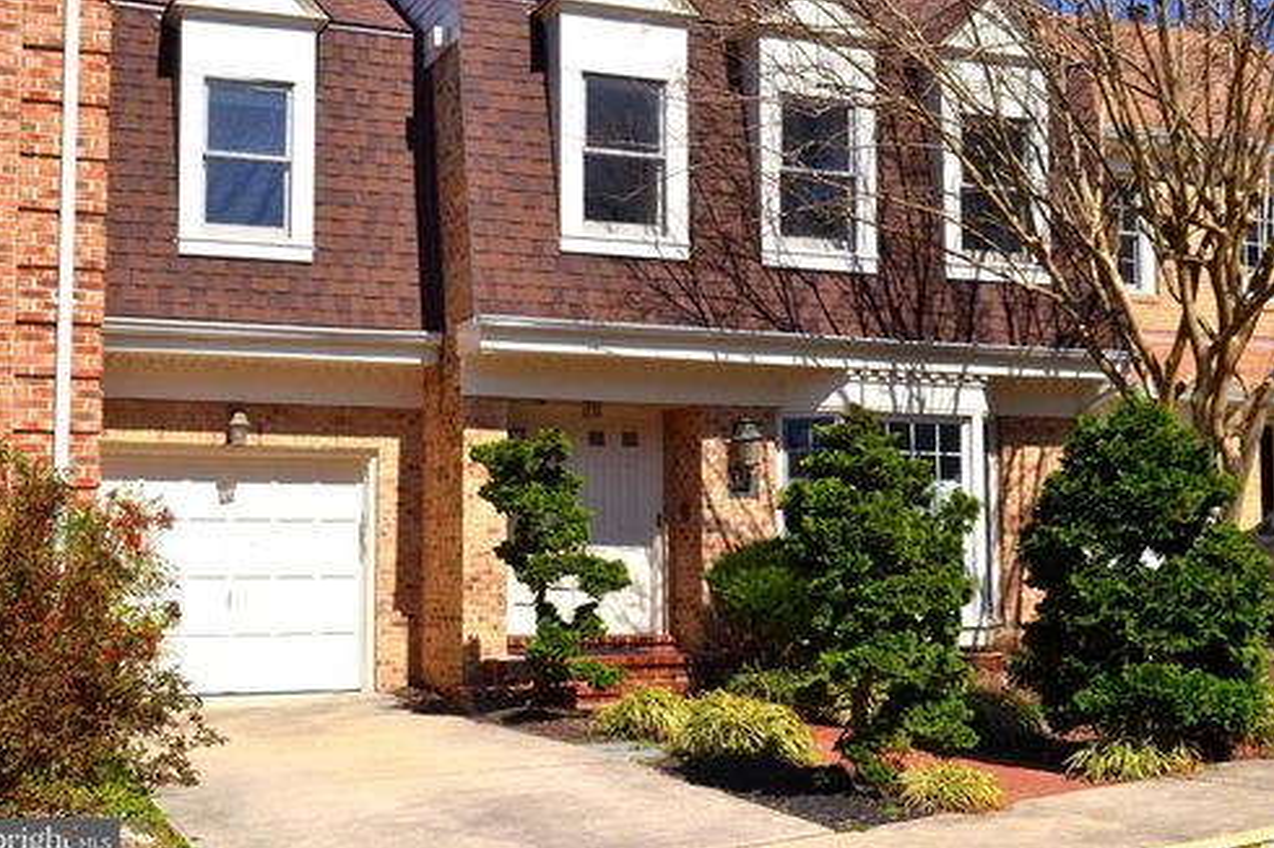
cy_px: 431
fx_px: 1733
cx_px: 629
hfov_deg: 40.4
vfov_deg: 27.5
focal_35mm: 49
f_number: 9
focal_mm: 32
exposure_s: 1/200
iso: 100
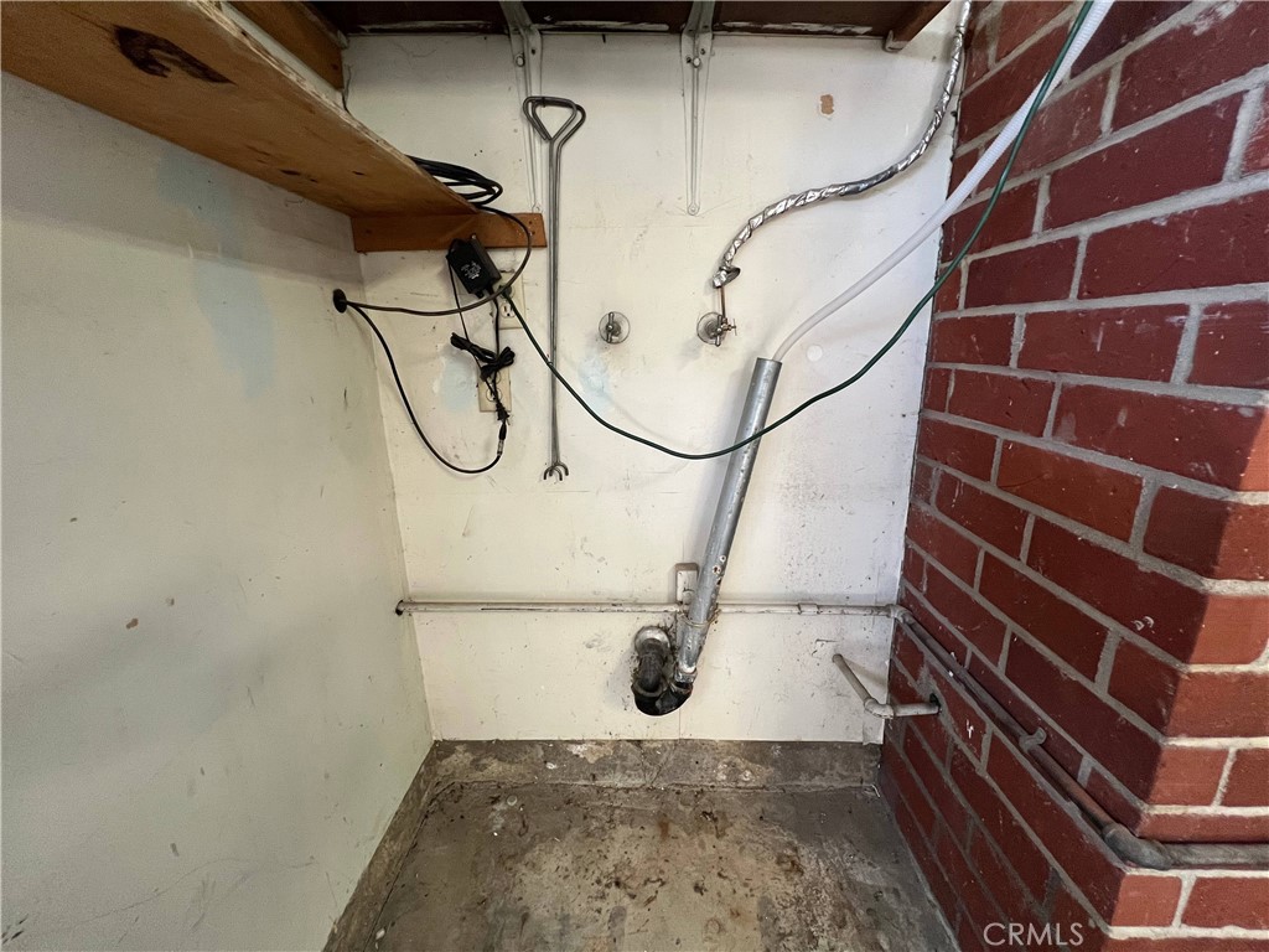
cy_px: 476
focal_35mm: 13
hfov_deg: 106.2
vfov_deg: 89.9
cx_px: 634
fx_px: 477
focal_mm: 1.57
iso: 250
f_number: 1.8
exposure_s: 1/60
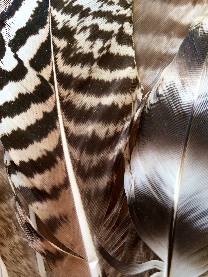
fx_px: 232
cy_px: 138
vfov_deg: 61.7
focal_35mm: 29
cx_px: 104
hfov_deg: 48.2
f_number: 2.2
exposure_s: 1/33
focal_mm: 4.15
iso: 40
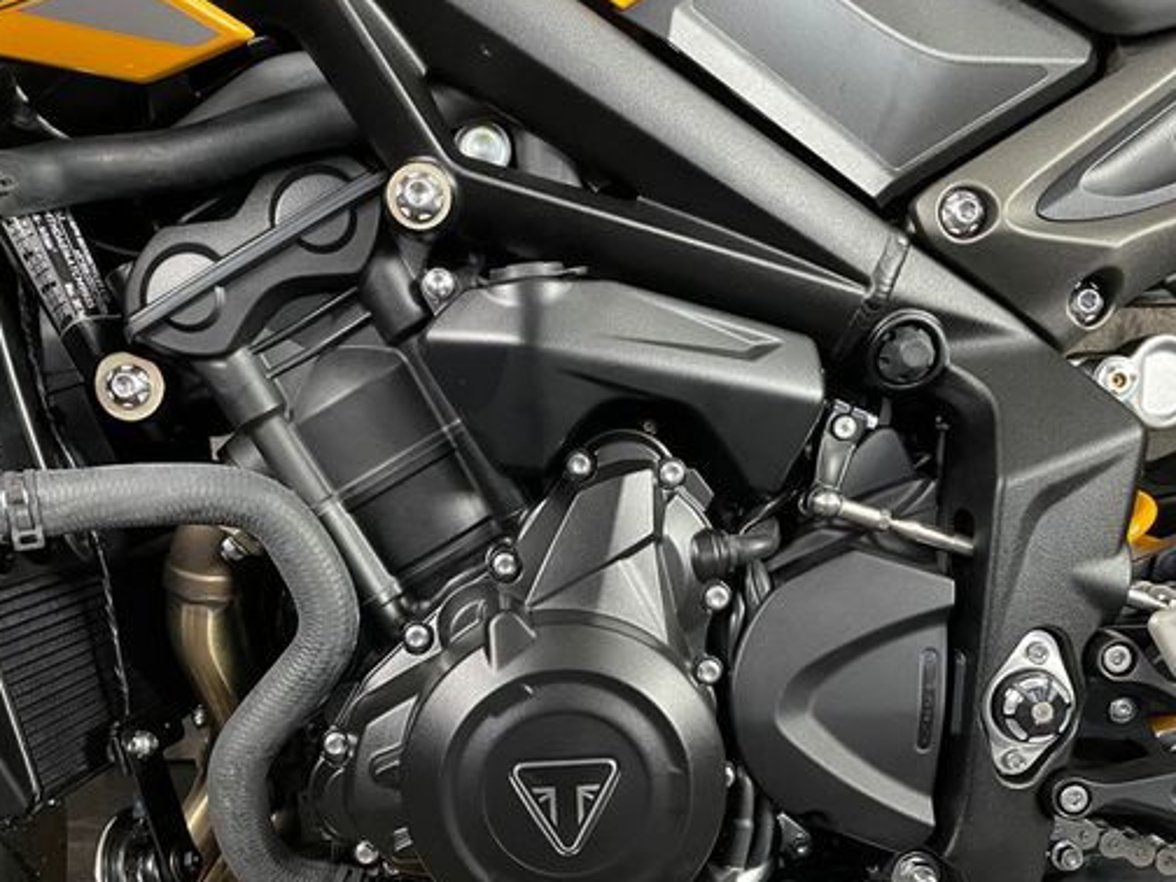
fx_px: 1121
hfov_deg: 55.2
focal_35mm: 33
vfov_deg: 42.6
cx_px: 506
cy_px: 553
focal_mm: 4.2
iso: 640
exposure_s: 1/33
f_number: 1.6
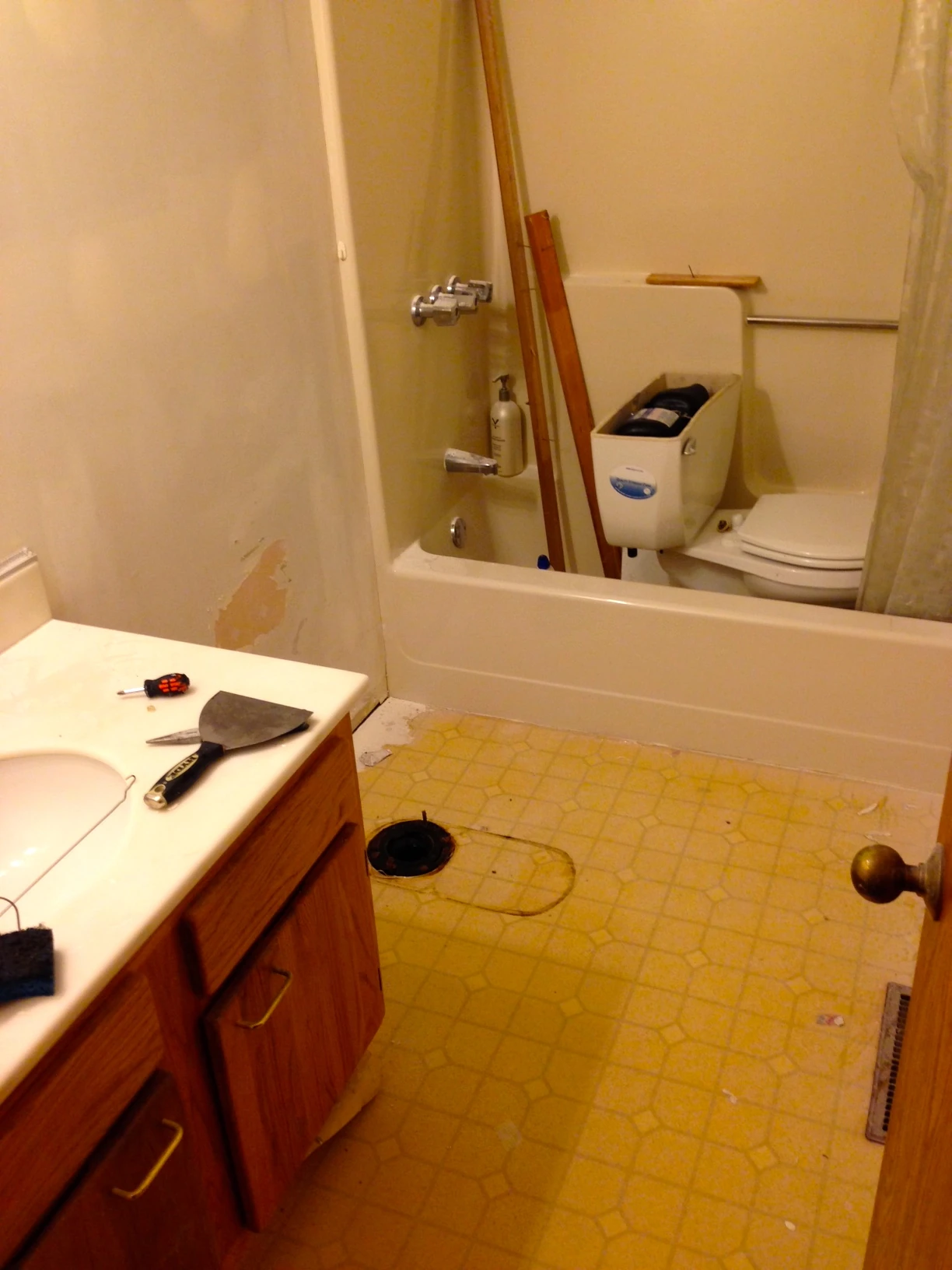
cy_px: 635
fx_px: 1210
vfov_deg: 55.4
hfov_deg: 42.9
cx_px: 476
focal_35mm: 33
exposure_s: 1/20
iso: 100
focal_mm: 4.12
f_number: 2.4
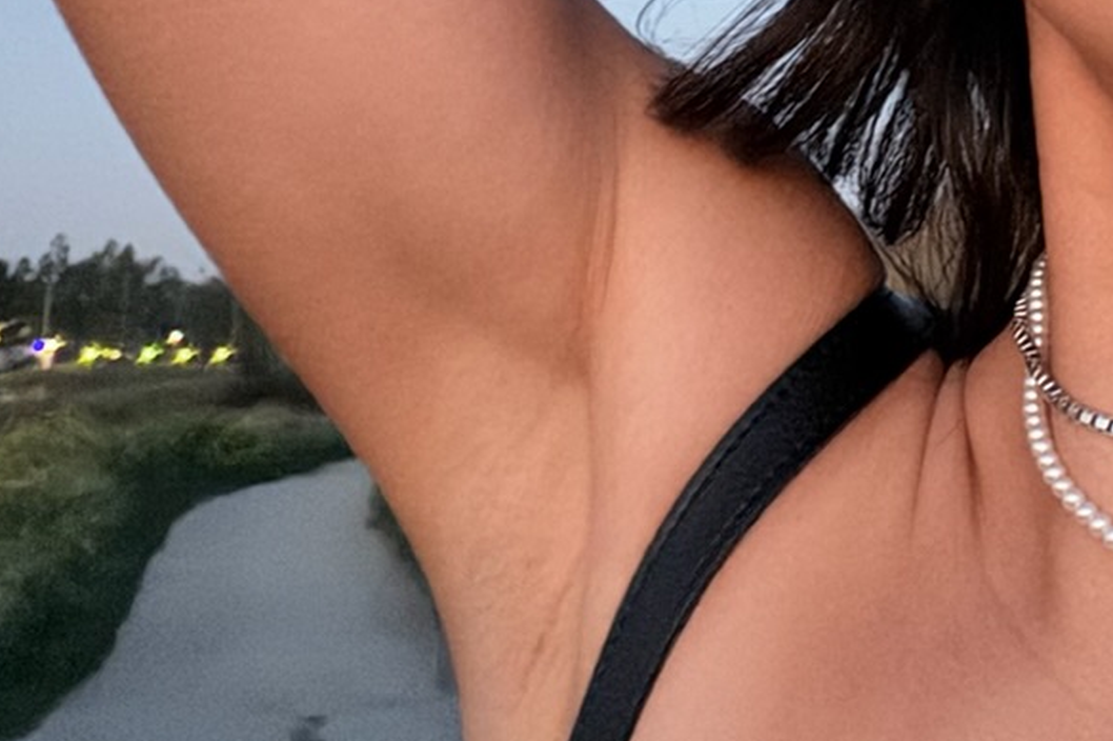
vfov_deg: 16.8
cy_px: -389
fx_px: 2256
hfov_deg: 25.3
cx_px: 1285
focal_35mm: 73
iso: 1000
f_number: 1.9
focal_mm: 2.71
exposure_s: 1/15
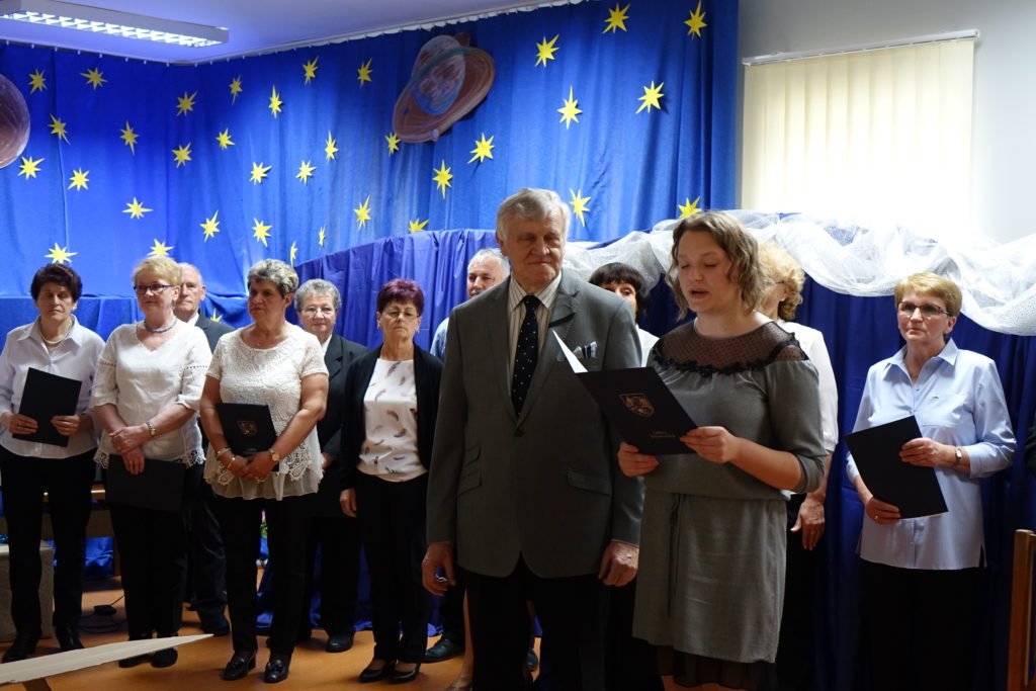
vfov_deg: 26.0
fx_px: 1497
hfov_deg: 38.2
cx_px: 518
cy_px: 346
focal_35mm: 52
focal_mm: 18.98
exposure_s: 1/30
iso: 800
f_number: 2.8
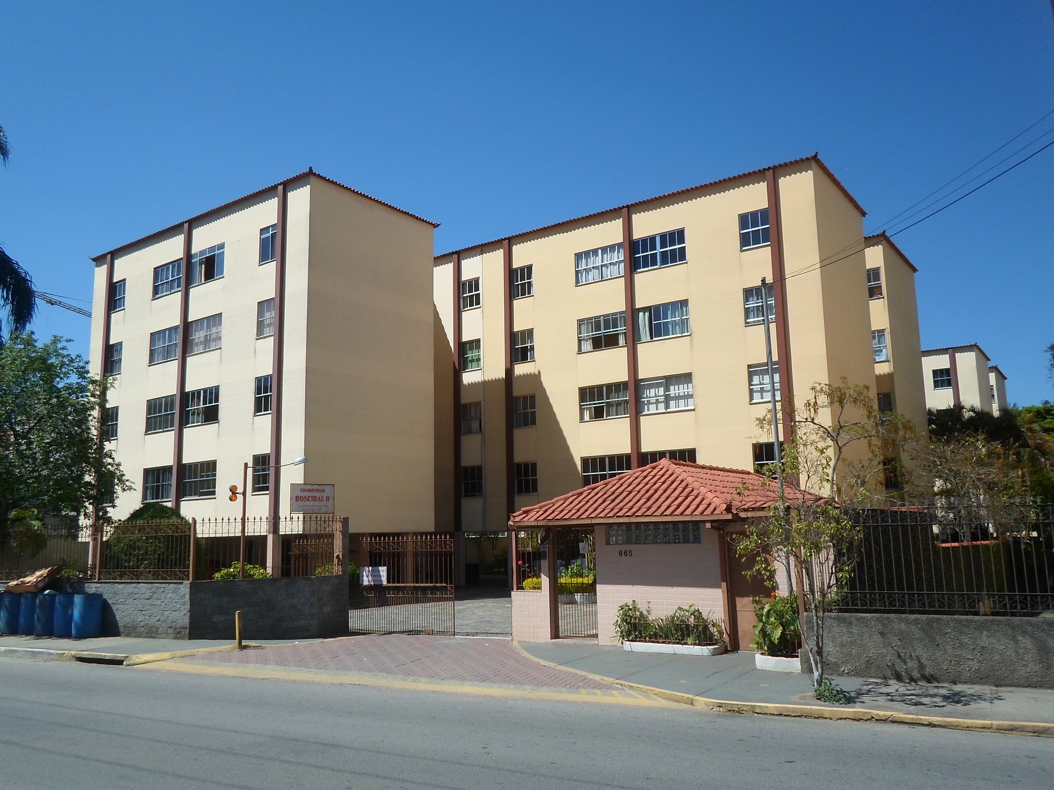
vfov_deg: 51.4
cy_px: 395
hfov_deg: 65.3
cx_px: 527
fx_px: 822
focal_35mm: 27
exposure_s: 1/2000
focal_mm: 4.9
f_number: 2.6
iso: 80
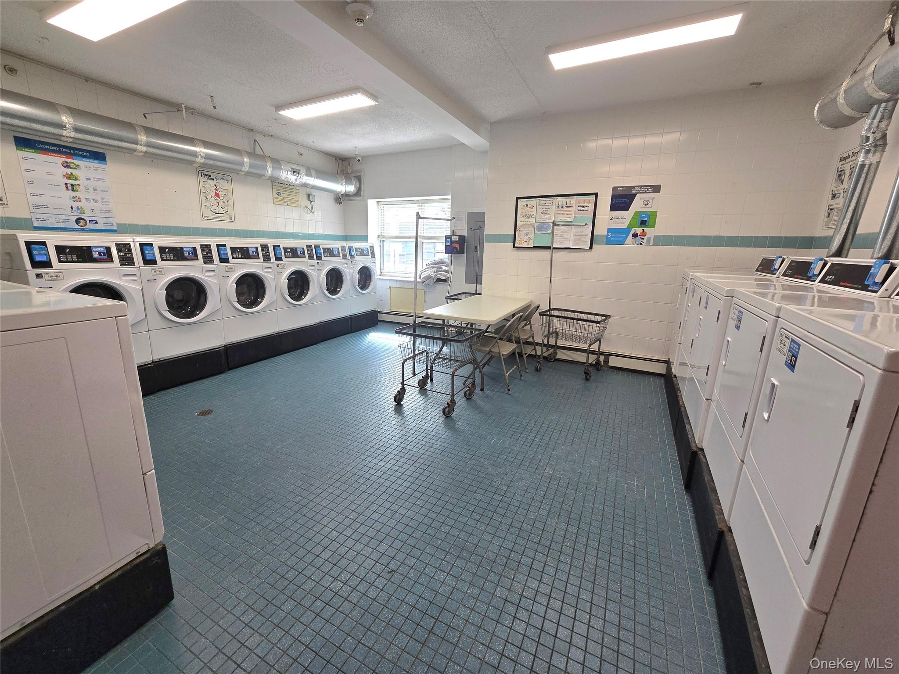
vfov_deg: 89.9
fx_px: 338
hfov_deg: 106.2
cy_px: 337
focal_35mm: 13
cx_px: 450
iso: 80
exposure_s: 1/120
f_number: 2.2
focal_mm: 2.2
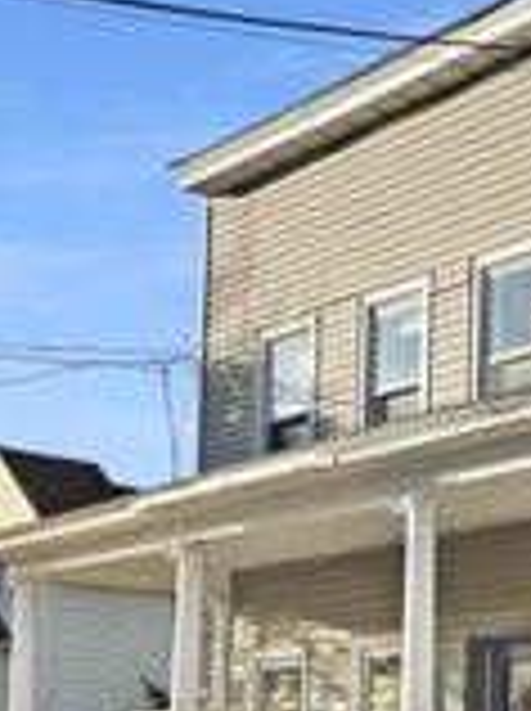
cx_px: 900
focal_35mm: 73
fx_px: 1497
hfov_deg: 17.2
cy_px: 488
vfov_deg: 26.5
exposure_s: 1/503
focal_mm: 6.3
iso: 12
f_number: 1.7
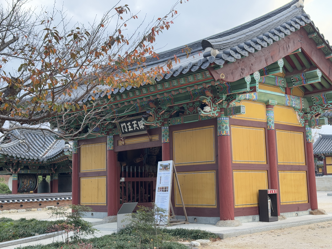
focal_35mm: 48
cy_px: 124
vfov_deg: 30.3
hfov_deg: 39.7
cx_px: 166
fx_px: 460
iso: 100
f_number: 1.78
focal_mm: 6.76
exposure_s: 1/88
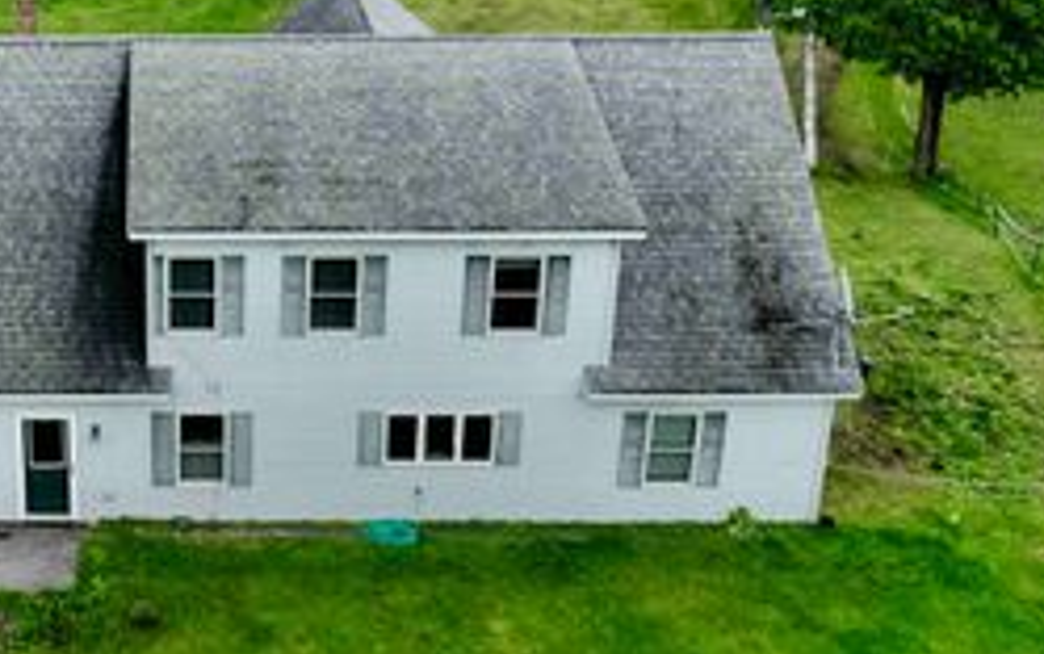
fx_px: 1452
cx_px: 143
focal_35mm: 51
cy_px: 71
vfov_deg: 24.7
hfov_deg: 37.4
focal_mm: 12.29
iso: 410
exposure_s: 1/1600
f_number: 2.8
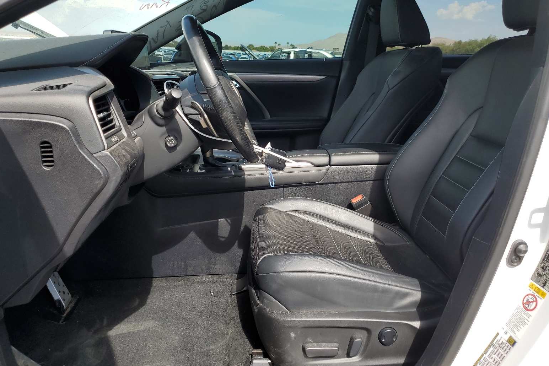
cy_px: 179
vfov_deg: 46.4
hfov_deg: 65.5
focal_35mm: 28
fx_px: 427
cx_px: 268
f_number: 1.5
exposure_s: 1/1250
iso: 50
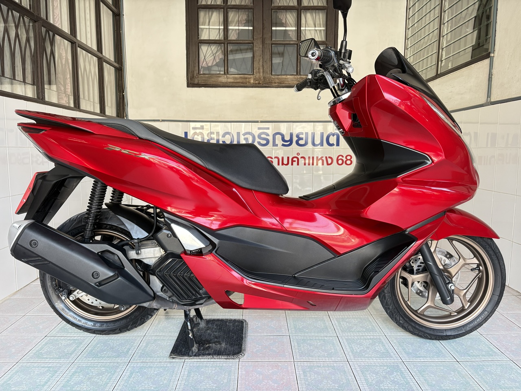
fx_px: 391
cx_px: 260
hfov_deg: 67.3
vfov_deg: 53.1
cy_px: 196
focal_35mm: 26
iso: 160
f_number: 1.6
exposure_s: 1/60
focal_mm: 5.96
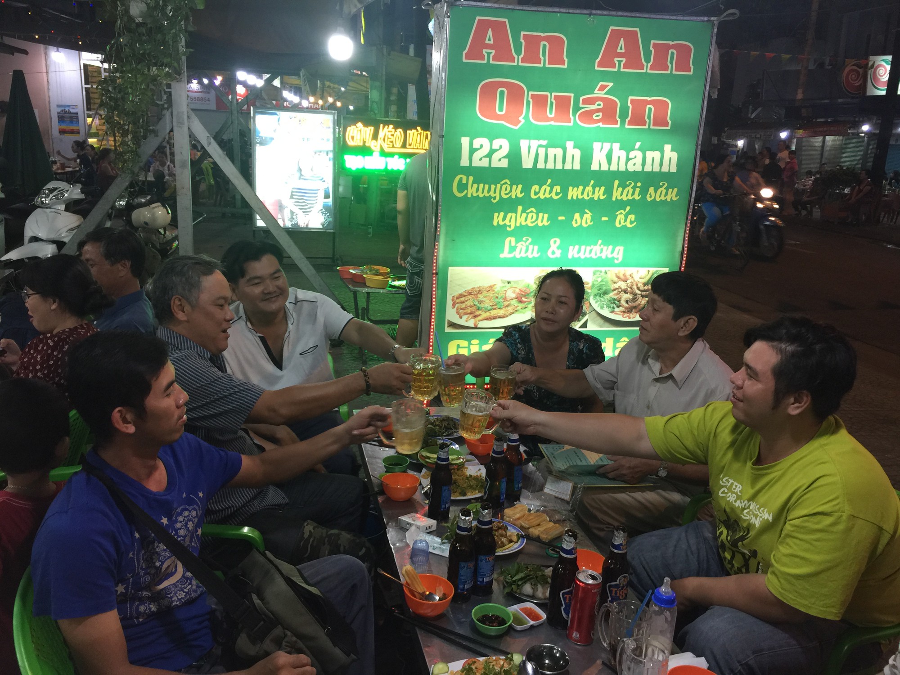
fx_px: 754
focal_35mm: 29
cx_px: 450
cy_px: 338
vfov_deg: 48.2
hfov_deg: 61.7
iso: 40
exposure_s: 1/17
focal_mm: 4.15
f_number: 2.2
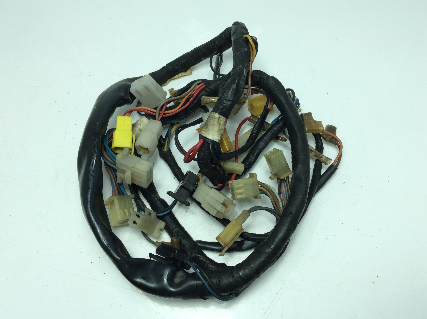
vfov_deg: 44.1
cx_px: 214
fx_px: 394
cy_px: 160
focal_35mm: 32
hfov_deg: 56.9
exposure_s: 1/338
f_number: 2.4
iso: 32
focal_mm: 3.3
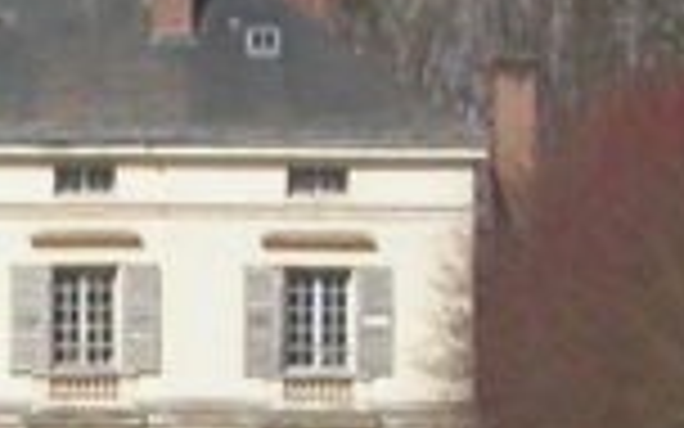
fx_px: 20449
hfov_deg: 1.9
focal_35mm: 1097
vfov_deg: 1.2
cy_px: 306
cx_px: -220
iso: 100
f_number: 7.3
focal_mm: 31.9
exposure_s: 1/454
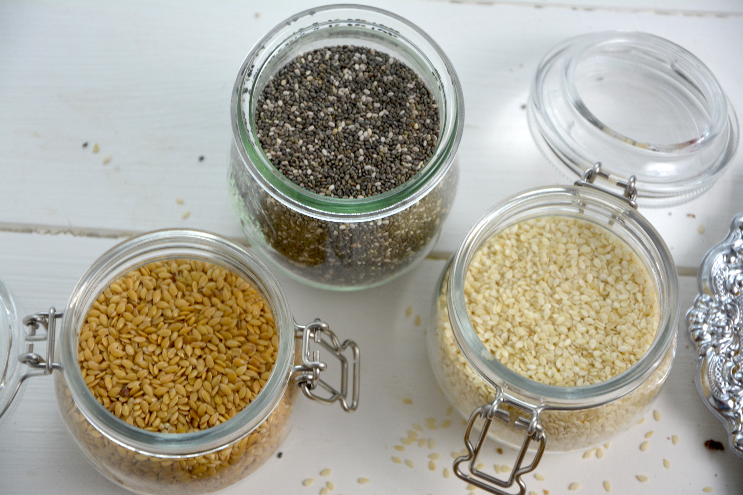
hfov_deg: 15.2
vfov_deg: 10.2
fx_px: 2786
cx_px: 372
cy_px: 248
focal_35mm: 135
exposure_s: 1/60
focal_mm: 90
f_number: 5.6
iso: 640
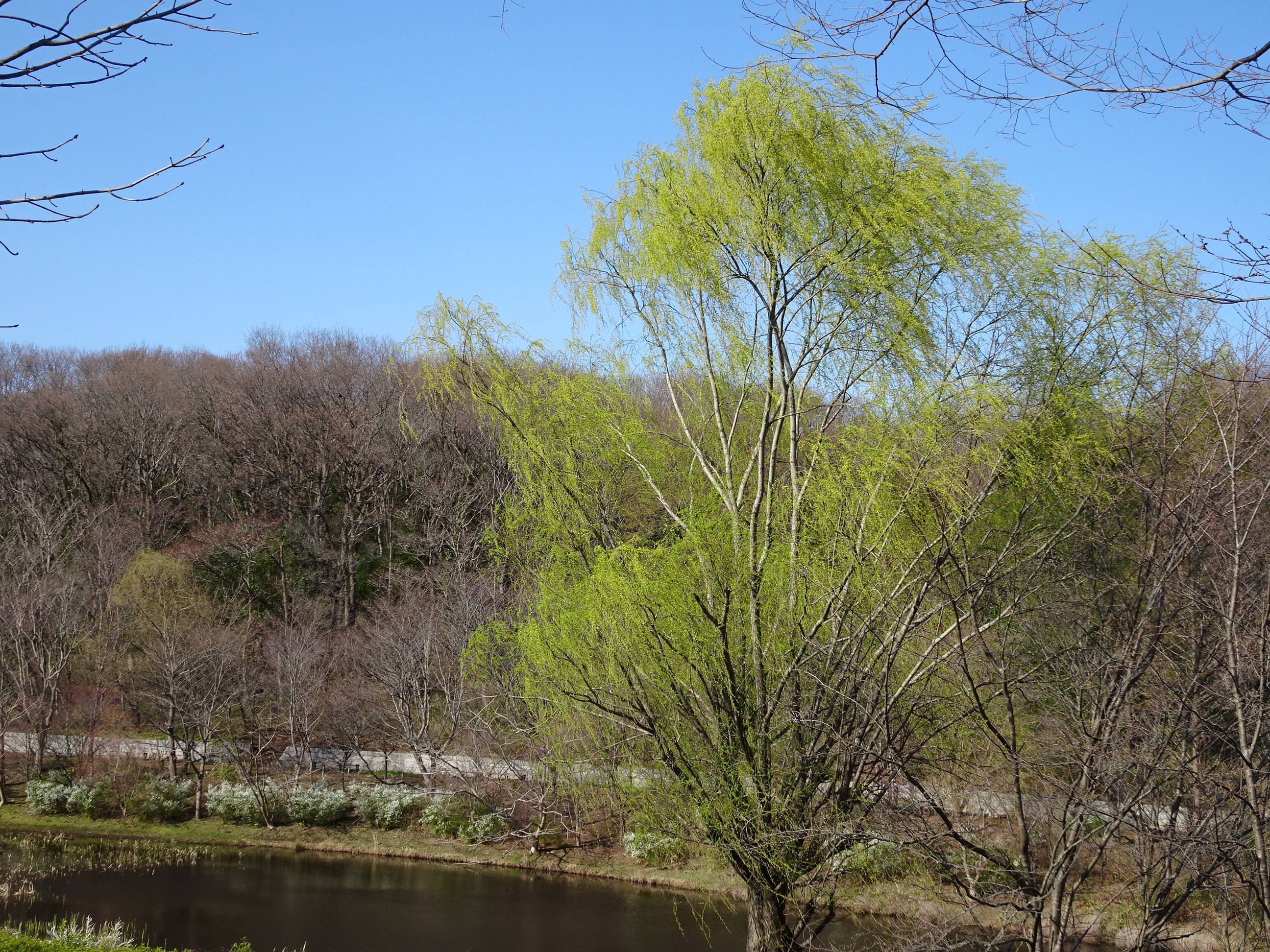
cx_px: 635
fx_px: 1834
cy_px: 476
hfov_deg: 38.2
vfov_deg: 29.1
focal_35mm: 50
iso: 80
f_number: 4.5
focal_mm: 8.5
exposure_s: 1/500
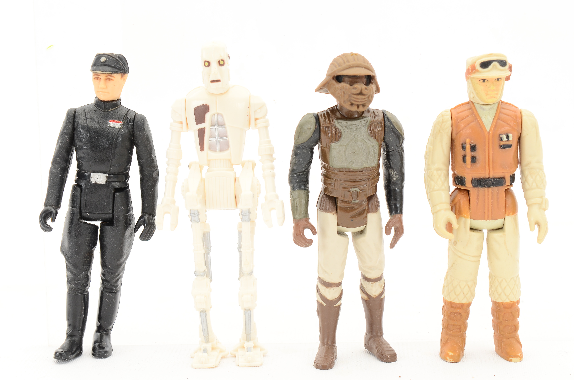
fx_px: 1313
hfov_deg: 24.7
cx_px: 287
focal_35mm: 82
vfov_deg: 16.5
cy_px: 190
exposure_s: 1/60
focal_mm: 55
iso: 320
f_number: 11
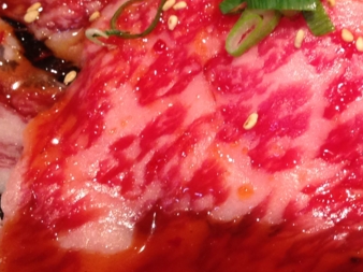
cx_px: 320
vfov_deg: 14.7
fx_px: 1048
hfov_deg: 19.3
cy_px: 58
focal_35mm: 100
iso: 100
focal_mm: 4.13
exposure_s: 1/20
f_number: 2.4
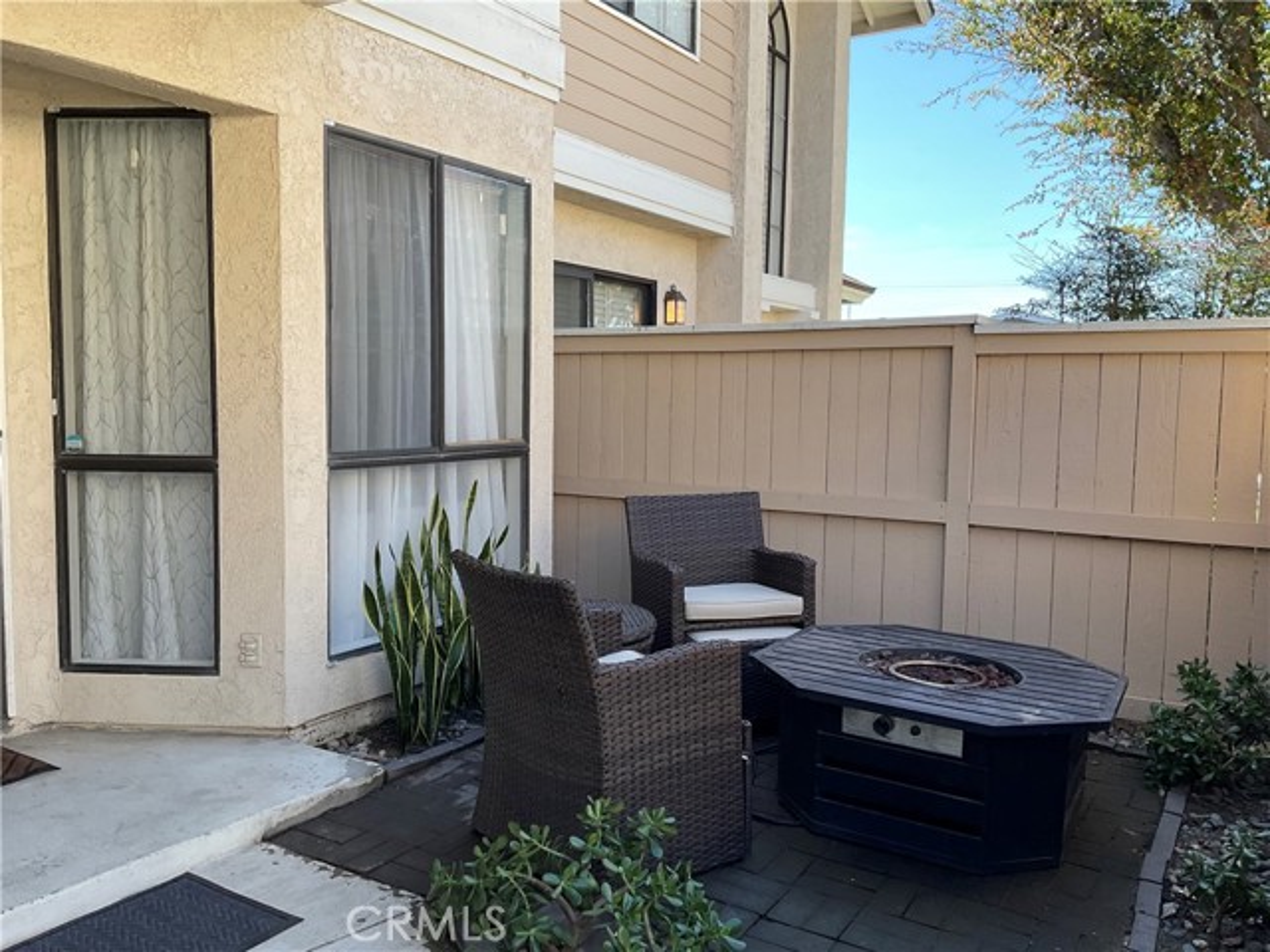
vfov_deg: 48.2
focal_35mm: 29
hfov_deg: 61.7
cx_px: 635
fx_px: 1064
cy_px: 476
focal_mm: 3
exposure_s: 1/253
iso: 16
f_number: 1.8
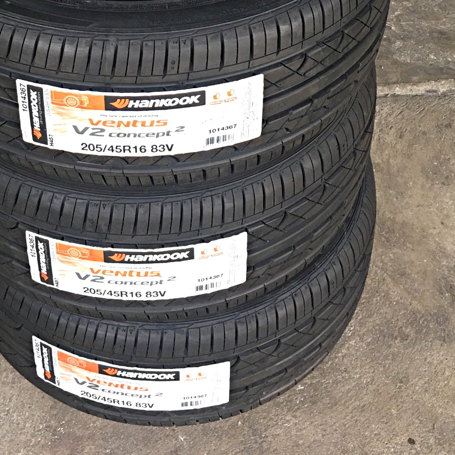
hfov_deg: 27.5
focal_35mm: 62
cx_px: 137
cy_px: -77
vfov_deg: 25.2
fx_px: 922
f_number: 2.2
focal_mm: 4.15
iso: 40
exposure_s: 1/33
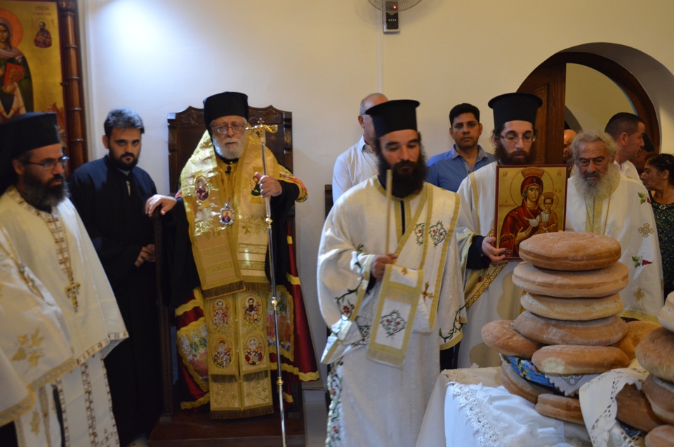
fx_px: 589
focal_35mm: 32
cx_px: 337
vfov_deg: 41.5
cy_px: 224
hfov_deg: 59.6
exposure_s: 1/30
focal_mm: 21
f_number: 3.8
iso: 2000
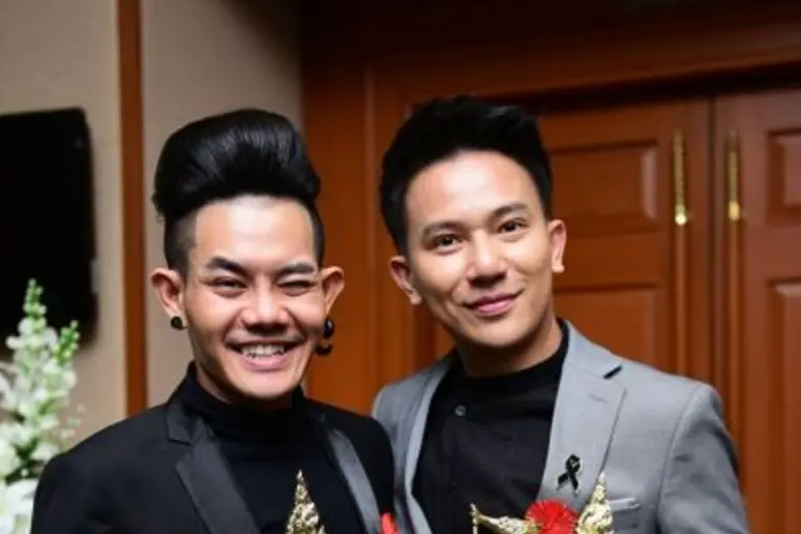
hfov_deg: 29.7
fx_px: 1513
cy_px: 474
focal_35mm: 68
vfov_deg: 19.7
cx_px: 400
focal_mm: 45
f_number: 2.8
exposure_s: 1/320
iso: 1600
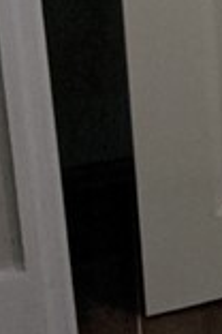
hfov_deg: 6.3
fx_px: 1637
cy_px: -351
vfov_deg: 10.6
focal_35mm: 177
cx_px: 901
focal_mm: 4.67
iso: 508
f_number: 2
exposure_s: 1/40
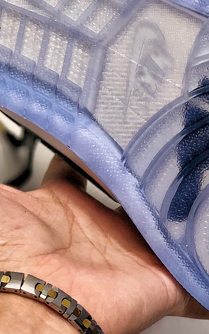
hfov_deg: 8.7
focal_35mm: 150
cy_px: 145
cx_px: 180
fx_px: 1367
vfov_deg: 13.9
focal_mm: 6
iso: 64
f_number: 2.4
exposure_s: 1/50
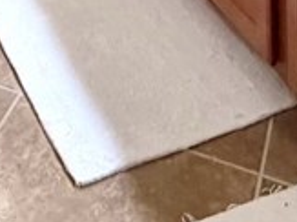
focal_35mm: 88
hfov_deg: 21.9
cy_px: -473
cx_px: 46
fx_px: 754
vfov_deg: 10.6
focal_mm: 2.22
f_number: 2.2
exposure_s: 1/60
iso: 320
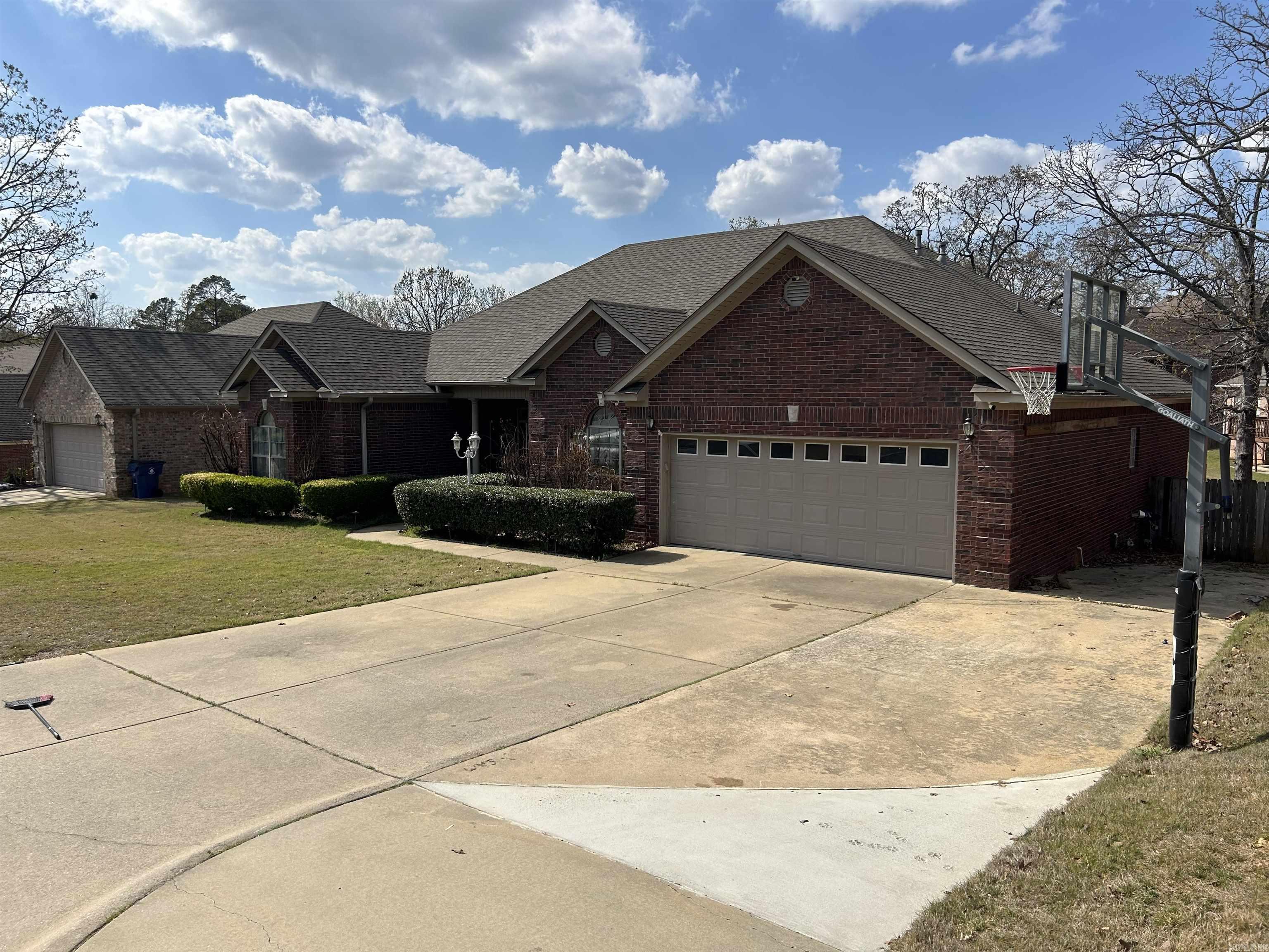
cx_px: 634
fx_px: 953
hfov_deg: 67.3
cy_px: 476
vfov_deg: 53.1
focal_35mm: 26
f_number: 1.5
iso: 50
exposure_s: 1/6211
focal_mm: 5.7
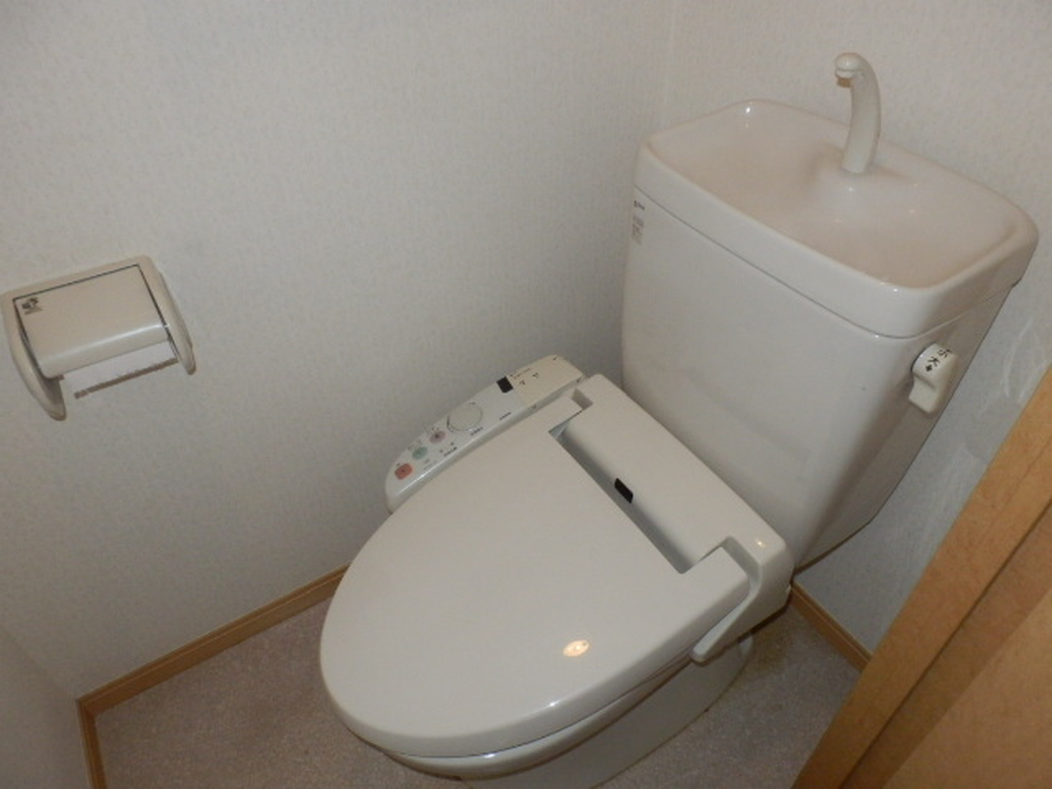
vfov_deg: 56.8
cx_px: 526
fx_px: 729
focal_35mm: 24
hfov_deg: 71.6
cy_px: 394
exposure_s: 1/30
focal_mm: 4.2
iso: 500
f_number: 7.9
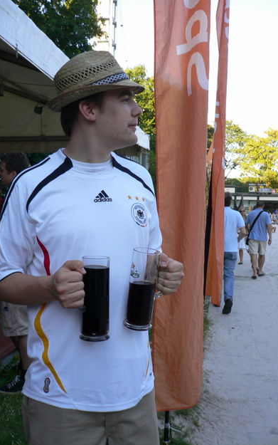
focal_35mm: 38
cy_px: 221
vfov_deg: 51.5
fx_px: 460
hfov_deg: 33.6
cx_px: 135
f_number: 2.8
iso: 80
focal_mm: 5.8
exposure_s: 1/160
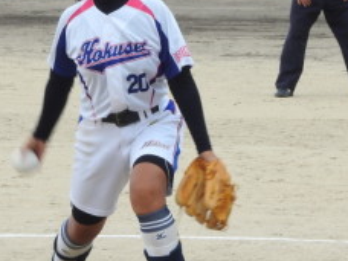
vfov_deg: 3.8
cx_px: 211
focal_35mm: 394
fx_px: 3961
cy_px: 58
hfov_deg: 5.0
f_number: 5.2
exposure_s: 1/200
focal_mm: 26.9
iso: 100
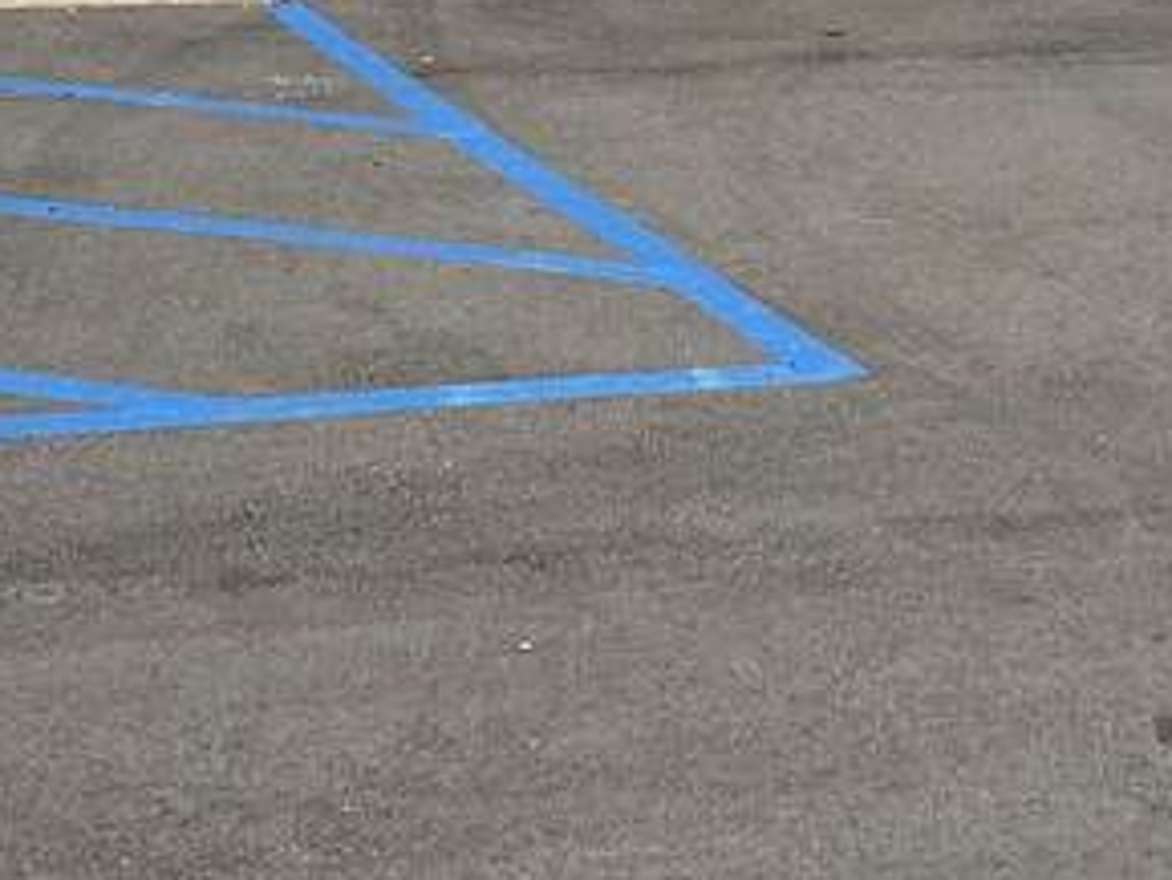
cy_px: -479
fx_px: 3895
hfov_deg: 17.1
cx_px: 633
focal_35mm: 115
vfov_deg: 12.2
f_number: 1.6
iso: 32
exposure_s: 1/4525
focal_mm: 5.1
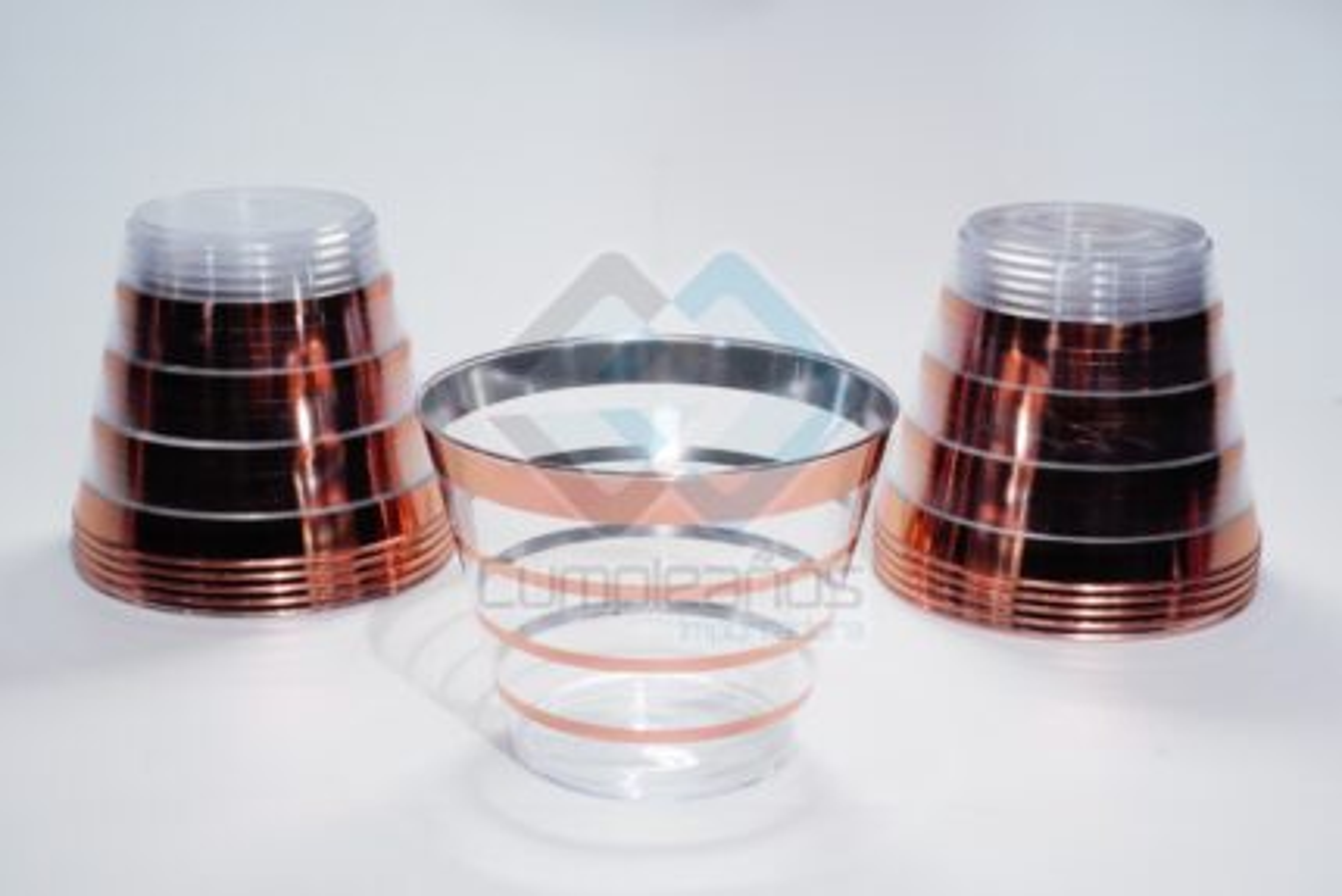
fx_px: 2125
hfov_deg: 35.0
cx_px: 671
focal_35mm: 57
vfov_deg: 23.8
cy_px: 448
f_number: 19
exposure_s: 1/20
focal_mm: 38
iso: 500
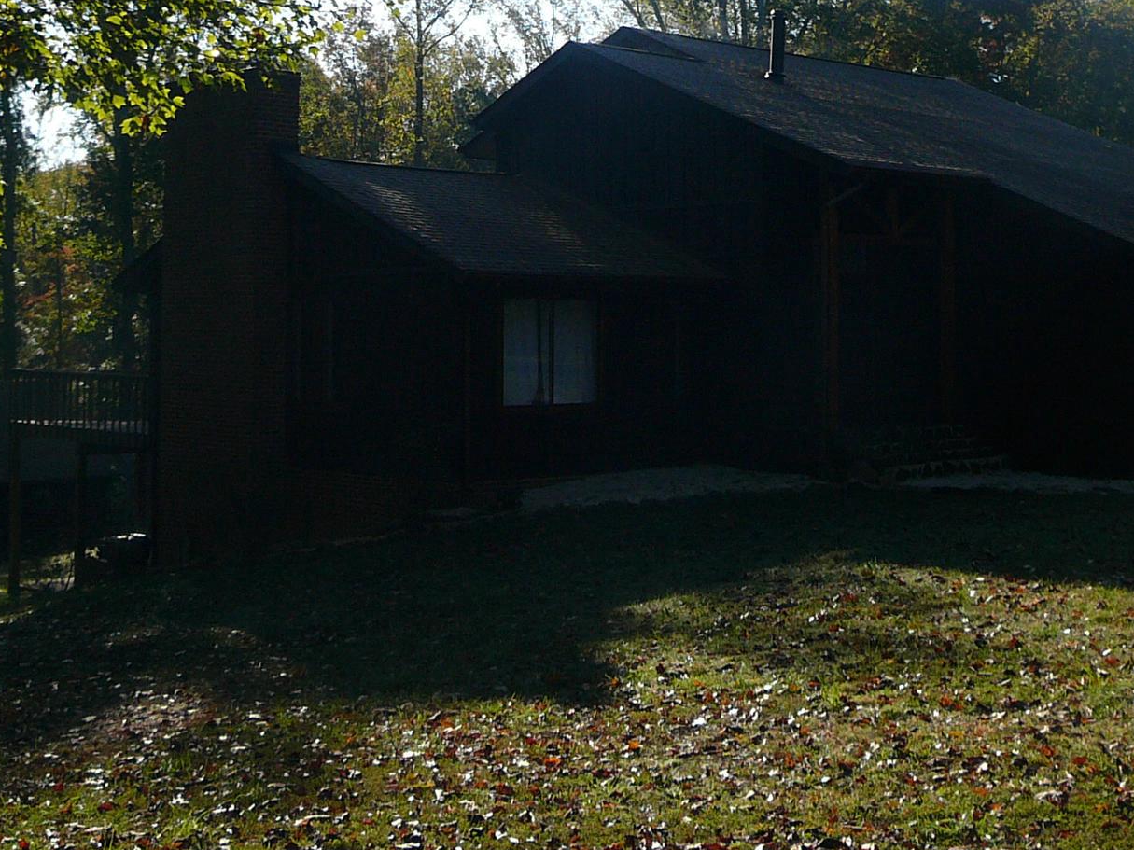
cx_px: 605
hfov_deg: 32.7
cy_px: 230
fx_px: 1933
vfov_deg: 24.6
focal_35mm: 59
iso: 80
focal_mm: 5.2
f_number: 2.8
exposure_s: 1/800
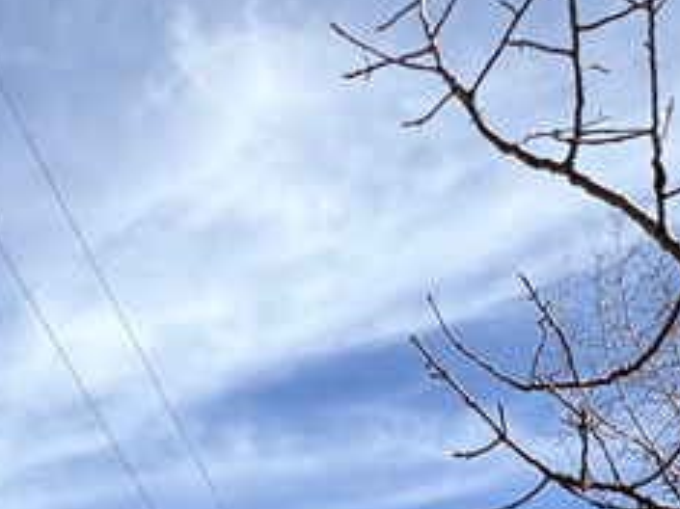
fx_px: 1198
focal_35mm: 61
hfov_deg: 31.6
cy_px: 902
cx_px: 258
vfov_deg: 18.8
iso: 40
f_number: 2.2
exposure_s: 1/1637
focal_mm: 2.22
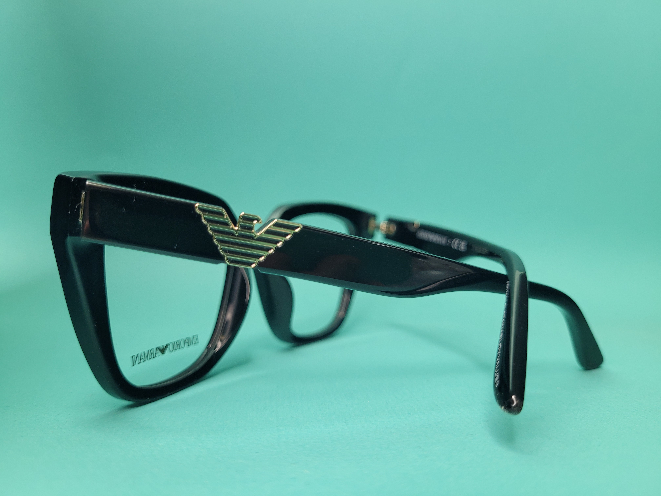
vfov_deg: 53.1
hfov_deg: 67.3
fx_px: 496
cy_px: 248
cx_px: 330
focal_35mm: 26
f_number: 1.8
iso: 160
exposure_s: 1/100
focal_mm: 5.4
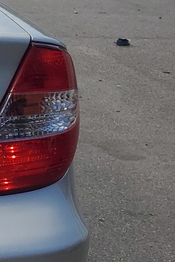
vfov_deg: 20.8
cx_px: -298
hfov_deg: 10.9
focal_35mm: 98
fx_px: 715
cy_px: 99
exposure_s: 1/2000
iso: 50
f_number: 1.5
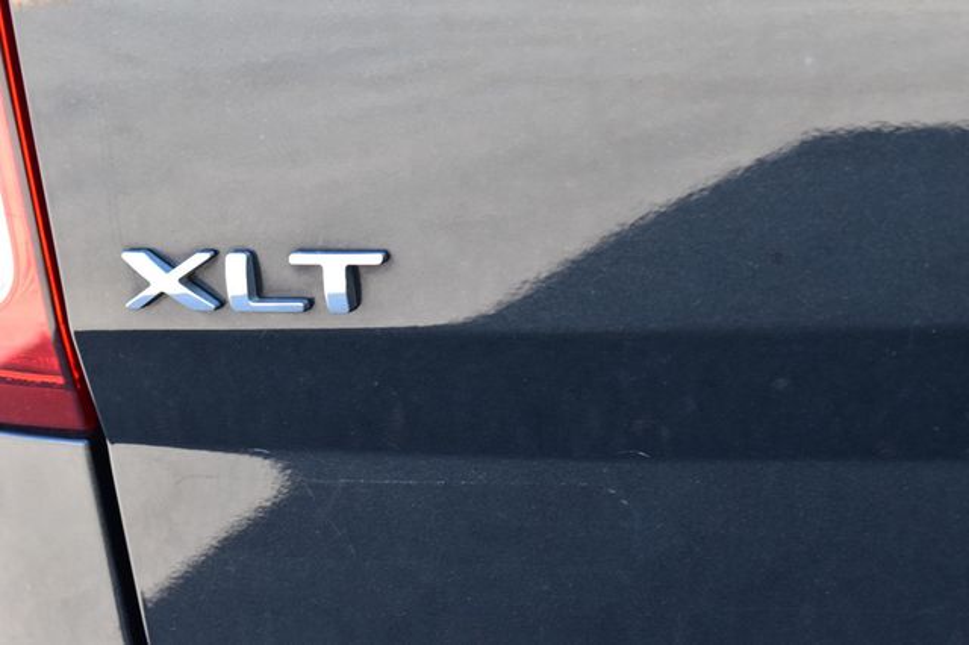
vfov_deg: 16.5
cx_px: 484
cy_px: 322
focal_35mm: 82
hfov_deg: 24.6
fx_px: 2219
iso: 400
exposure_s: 1/50
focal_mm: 55
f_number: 8
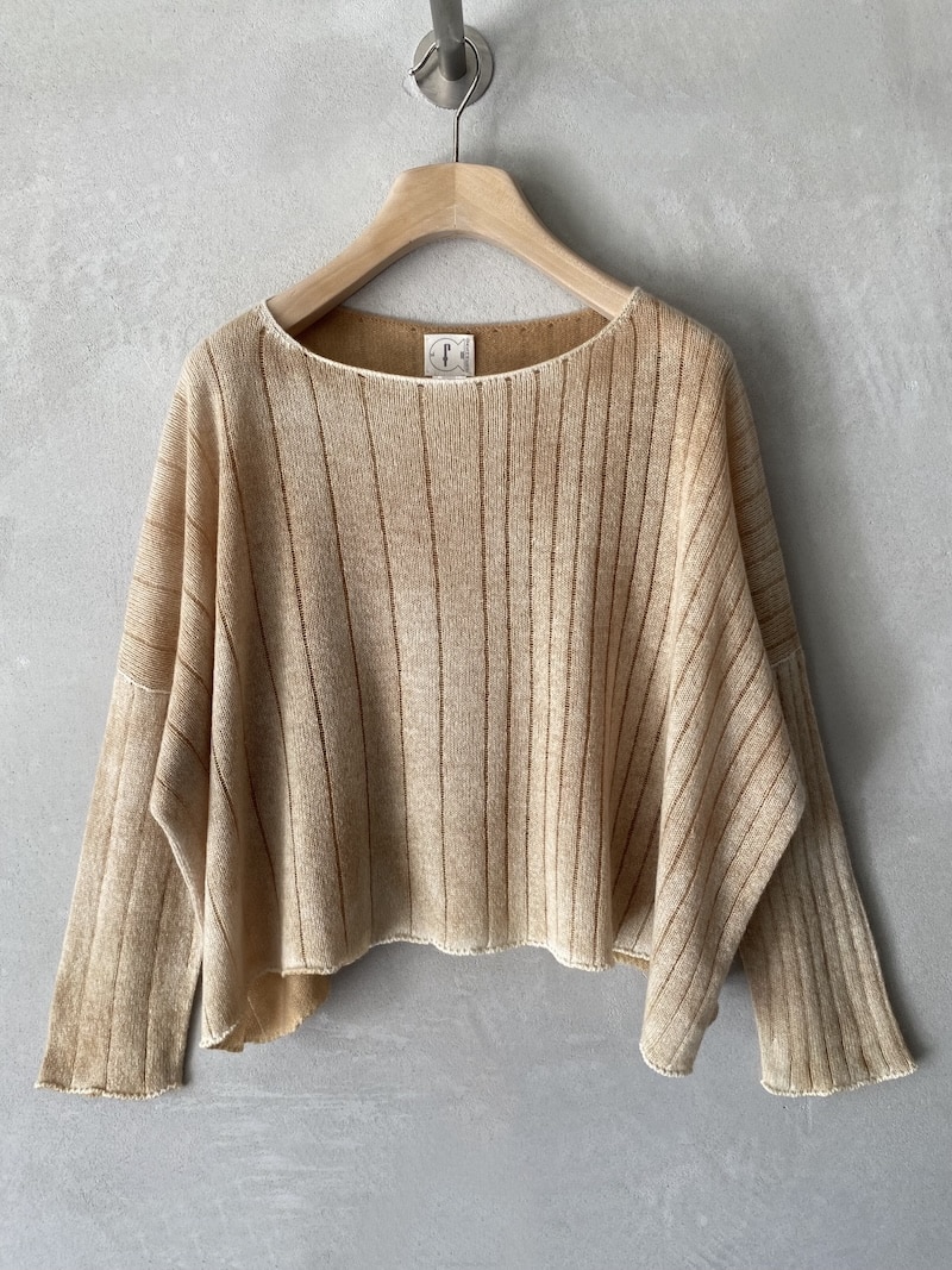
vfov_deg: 67.3
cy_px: 635
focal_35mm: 26
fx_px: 954
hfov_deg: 53.1
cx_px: 476
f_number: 1.8
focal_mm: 4.25
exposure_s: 1/121
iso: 100
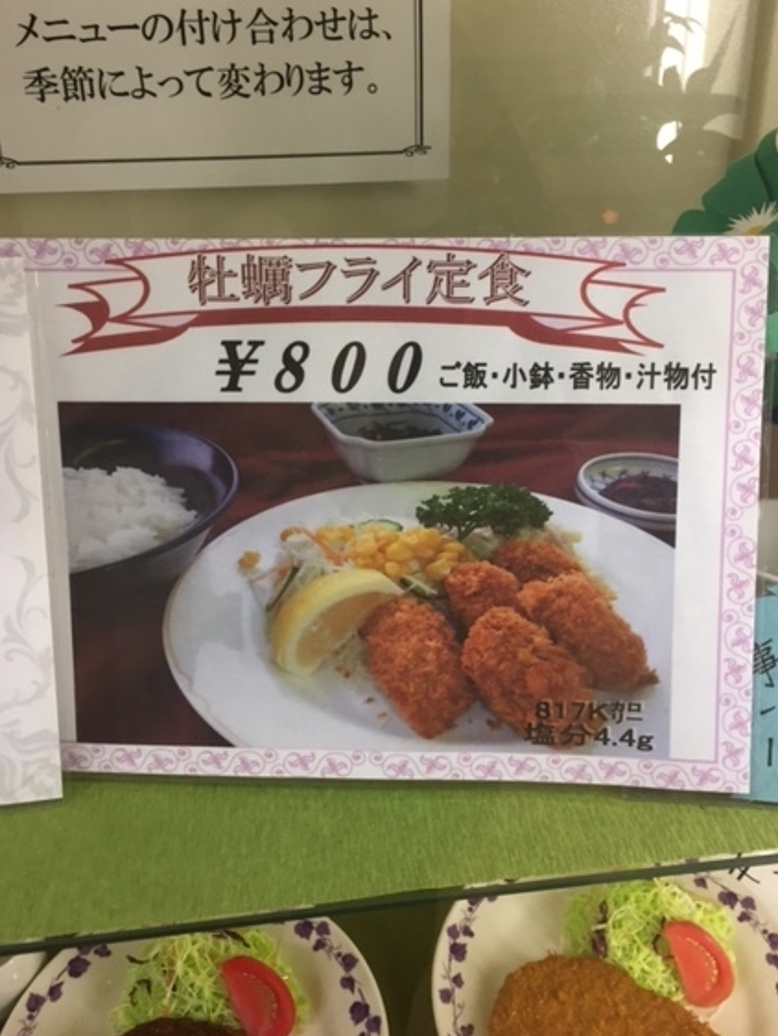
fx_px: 988
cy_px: 470
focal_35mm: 33
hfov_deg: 43.0
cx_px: 407
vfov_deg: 55.2
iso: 50
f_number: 2.2
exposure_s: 1/33
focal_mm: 4.15
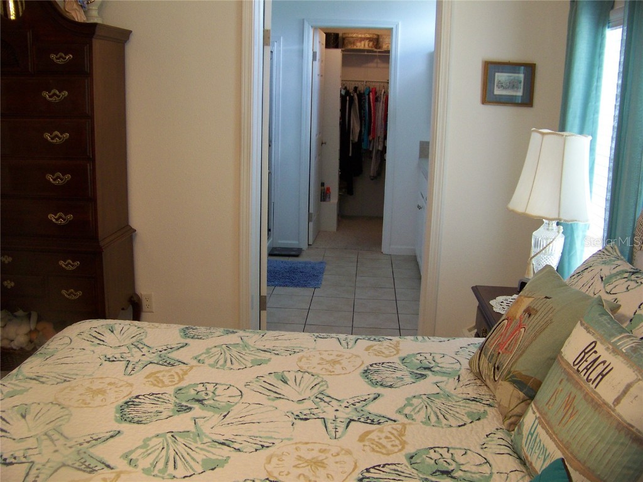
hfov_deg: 51.4
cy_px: 241
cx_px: 322
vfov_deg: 39.7
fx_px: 669
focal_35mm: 36
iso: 125
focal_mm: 5.85
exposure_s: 1/30
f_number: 2.8
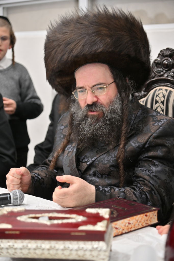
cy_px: 130
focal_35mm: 75
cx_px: 87
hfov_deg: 18.2
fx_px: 544
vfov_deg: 27.0
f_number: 4
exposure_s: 1/160
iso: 640
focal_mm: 75
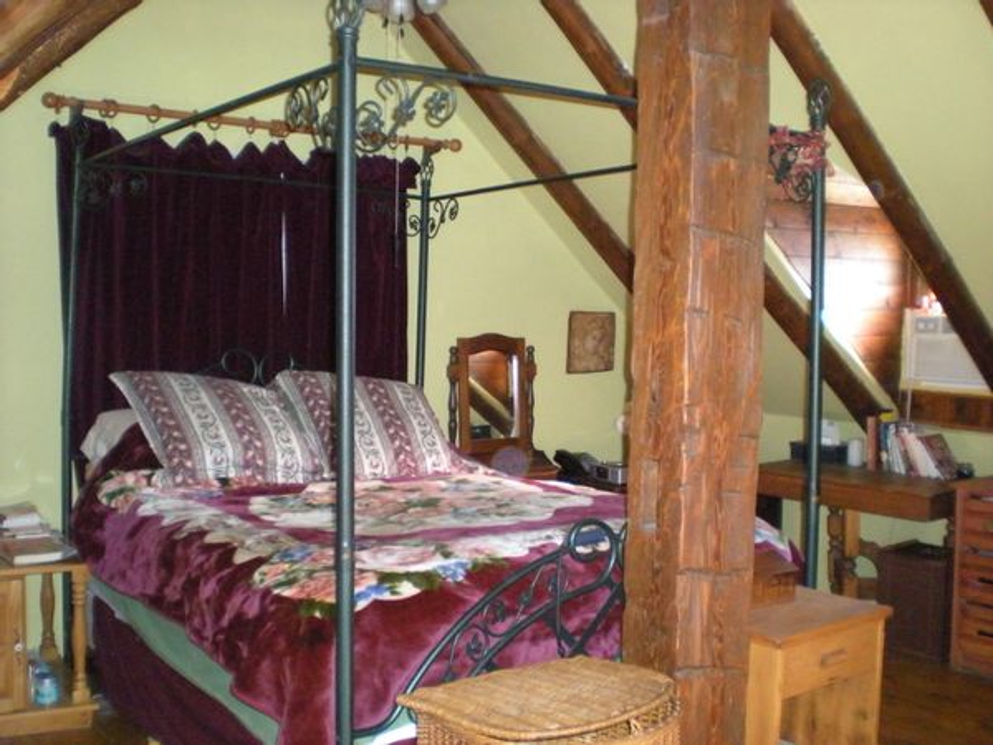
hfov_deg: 49.0
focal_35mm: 38
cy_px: 372
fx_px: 1090
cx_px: 496
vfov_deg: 37.7
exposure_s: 1/60
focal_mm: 6.3
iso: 800
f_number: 3.1
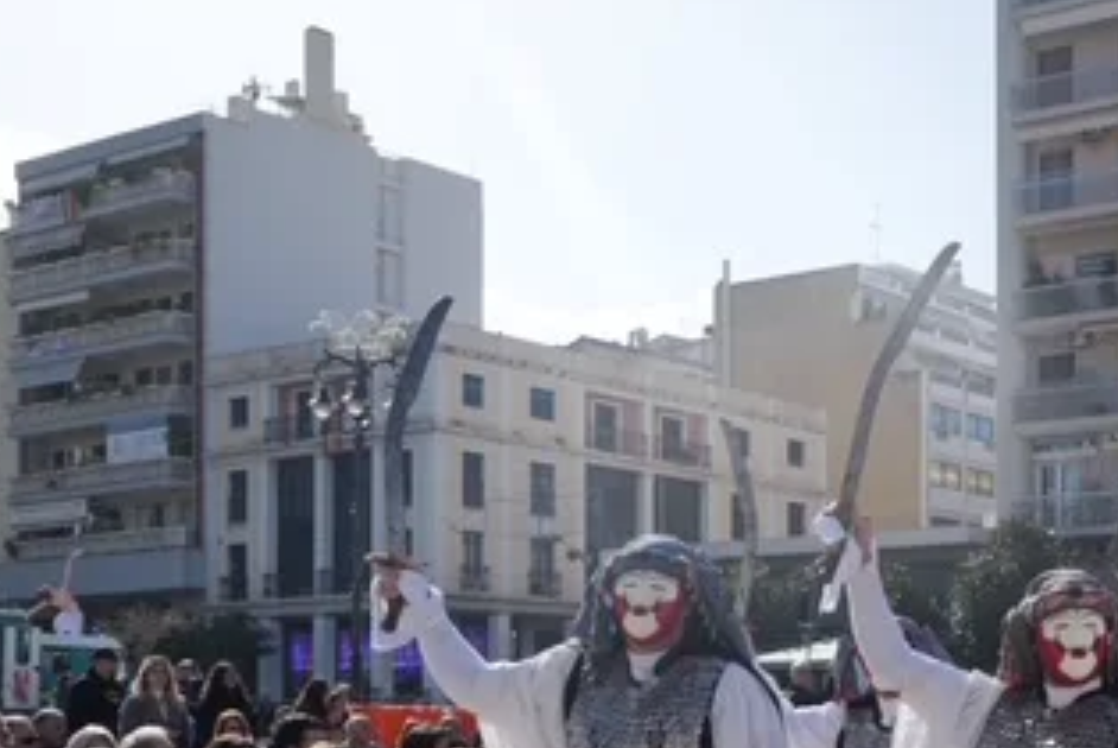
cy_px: 695
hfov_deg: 32.6
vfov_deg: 23.1
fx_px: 1772
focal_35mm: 57
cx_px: 1082
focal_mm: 28
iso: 125
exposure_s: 1/200
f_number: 10
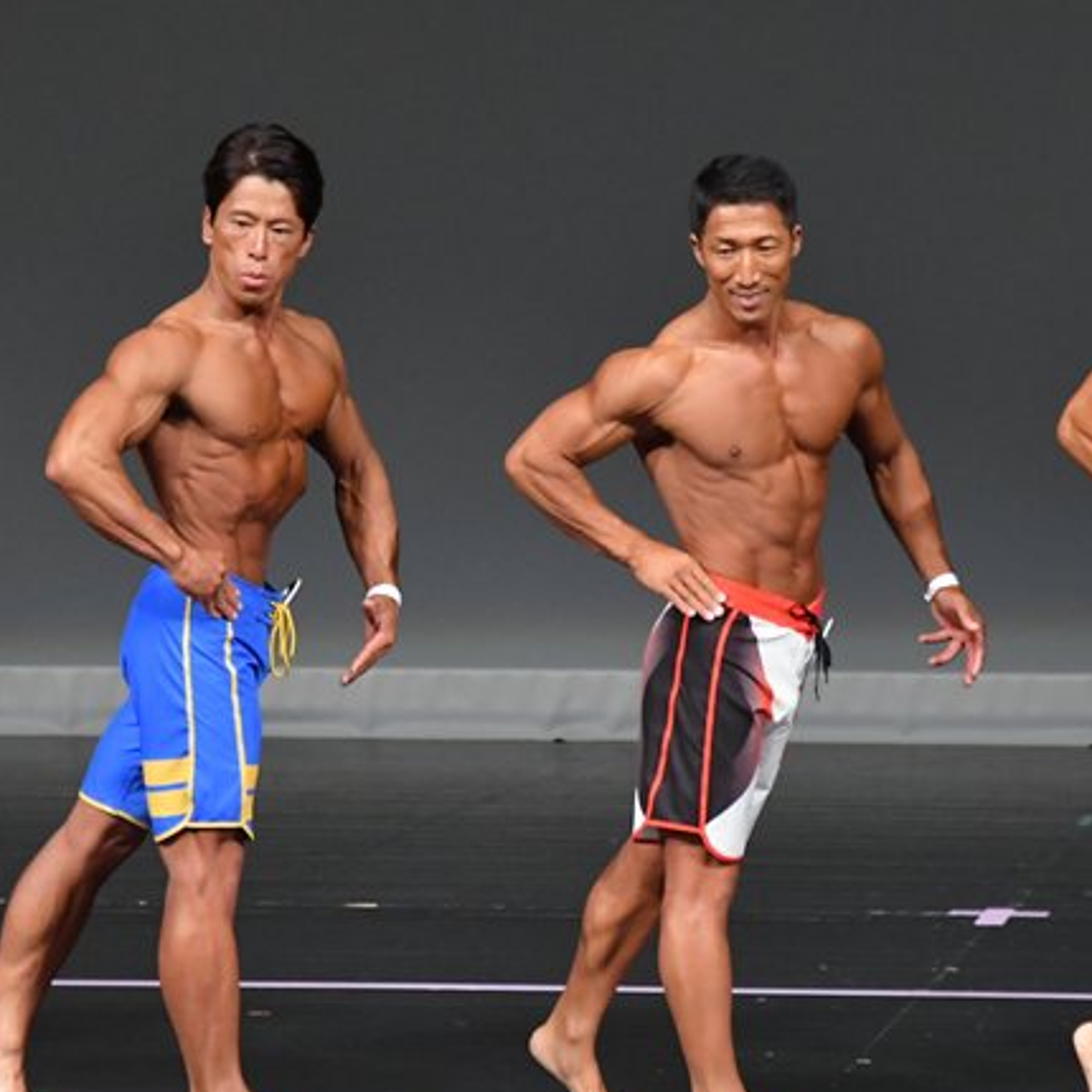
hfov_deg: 3.6
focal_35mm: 482
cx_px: 413
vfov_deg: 3.6
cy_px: 526
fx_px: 17203
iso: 4000
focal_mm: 210
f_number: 5.6
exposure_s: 1/400
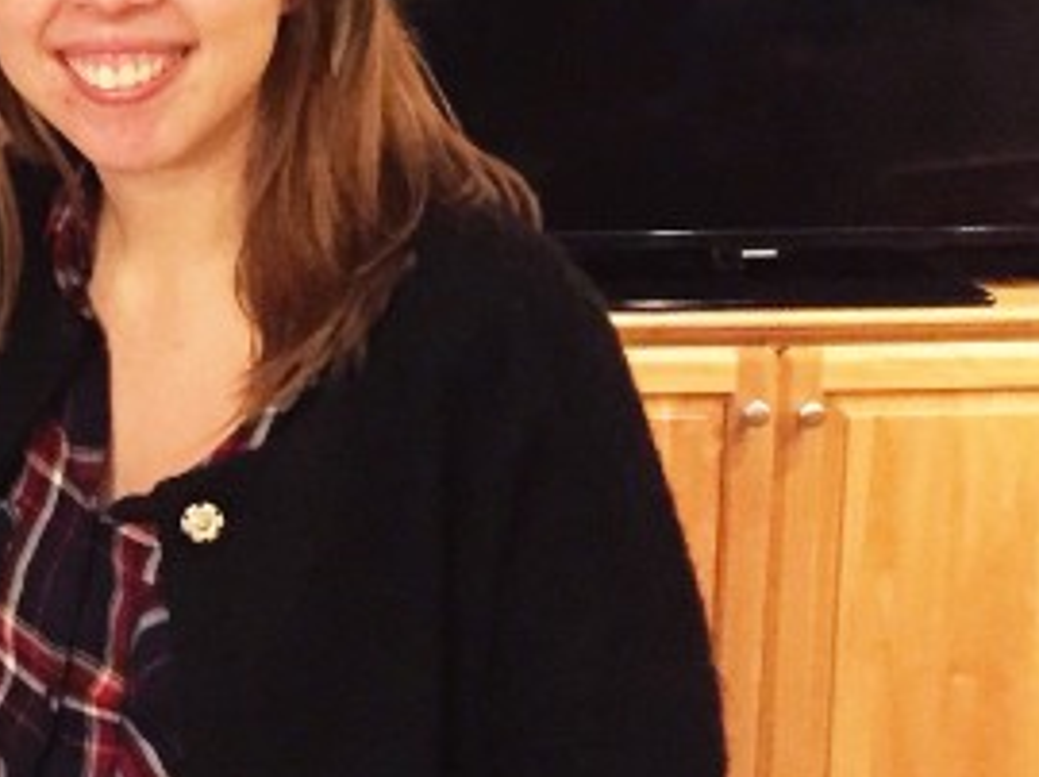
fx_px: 3299
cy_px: 173
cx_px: -493
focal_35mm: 110
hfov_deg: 16.4
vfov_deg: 13.4
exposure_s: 1/15
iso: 400
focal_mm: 4.15
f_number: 2.2
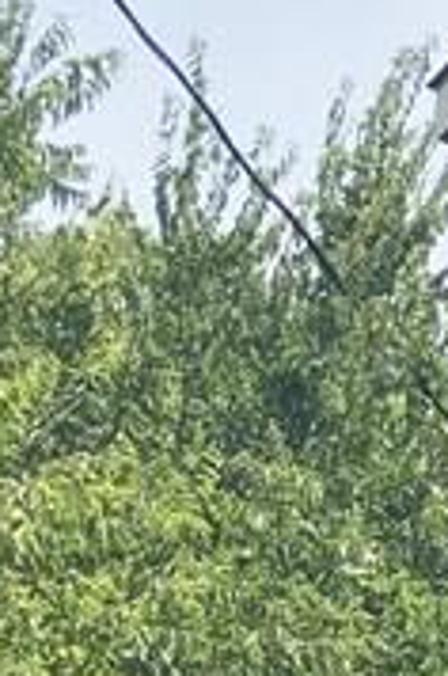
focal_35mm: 174
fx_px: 3260
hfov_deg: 6.9
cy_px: 1025
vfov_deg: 11.3
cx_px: 1416
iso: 25
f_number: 2.2
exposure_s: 1/855
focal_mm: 4.15
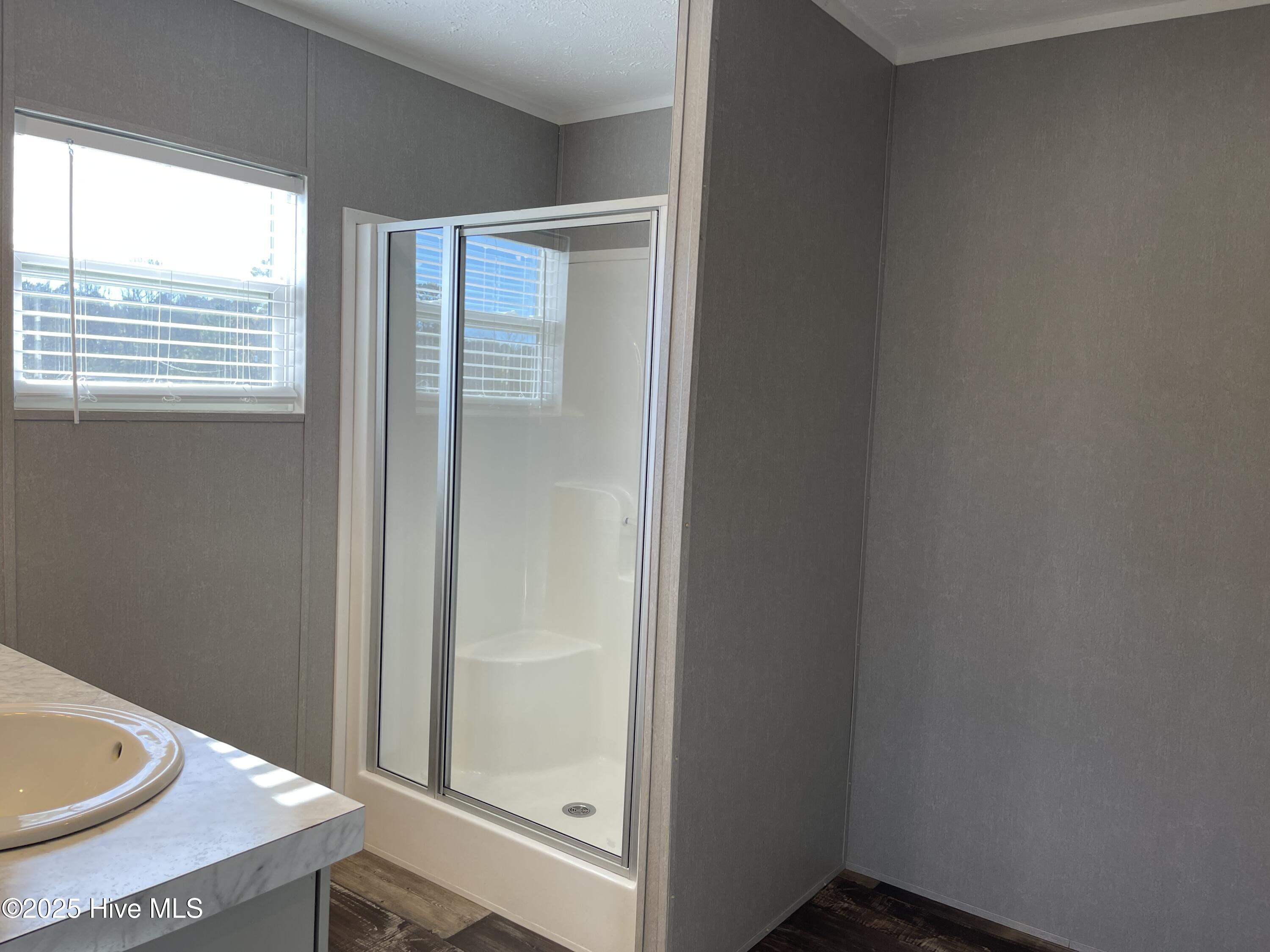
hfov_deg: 67.3
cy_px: 476
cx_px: 635
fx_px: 954
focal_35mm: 26
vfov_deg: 53.1
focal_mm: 5.1
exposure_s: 1/120
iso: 50
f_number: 1.6
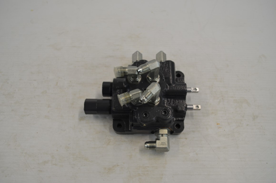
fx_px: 229
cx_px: 138
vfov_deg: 43.4
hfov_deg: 62.0
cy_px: 92
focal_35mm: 30
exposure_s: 1/100
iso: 400
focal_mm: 20
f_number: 5
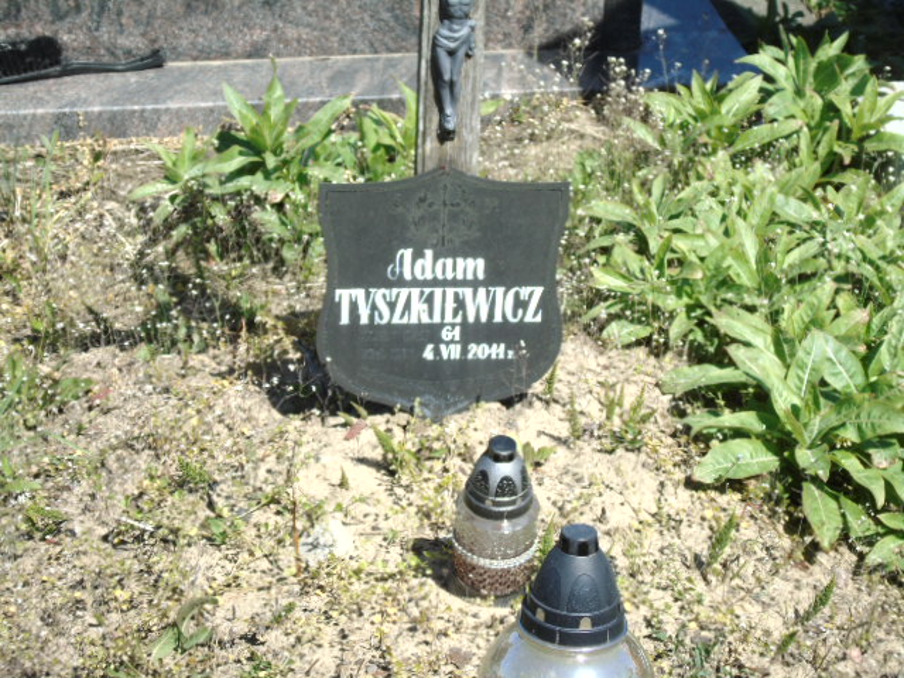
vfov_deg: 15.7
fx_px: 2455
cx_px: 452
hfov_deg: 20.9
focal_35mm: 94
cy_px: 339
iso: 80
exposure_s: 1/500
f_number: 4.3
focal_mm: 17
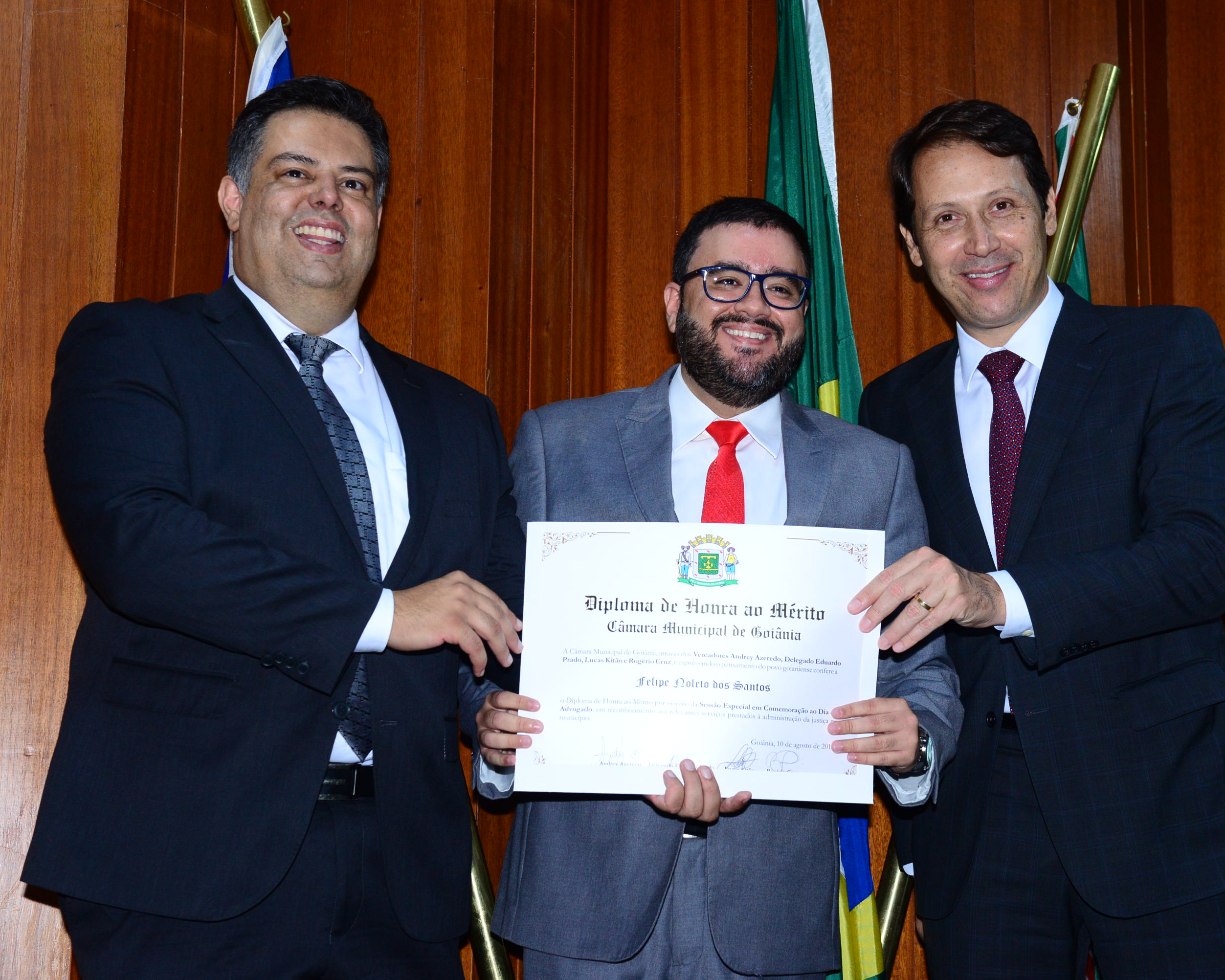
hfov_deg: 30.5
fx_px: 2248
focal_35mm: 62
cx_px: 663
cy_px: 490
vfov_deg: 24.6
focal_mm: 55
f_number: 6.3
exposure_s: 1/125
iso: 2000
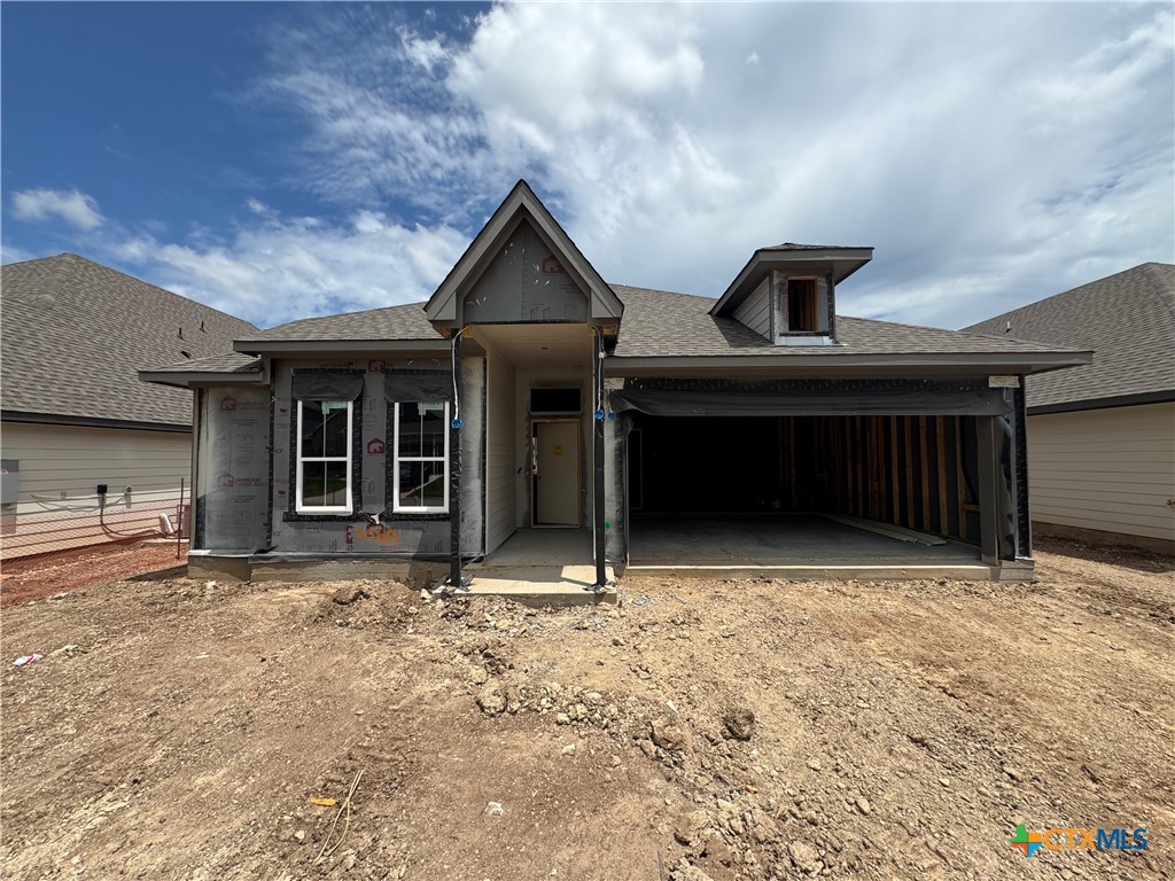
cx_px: 588
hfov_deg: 102.1
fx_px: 475
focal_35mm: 14
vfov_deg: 85.7
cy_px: 440
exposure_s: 1/2028
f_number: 2.2
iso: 50
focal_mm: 2.22
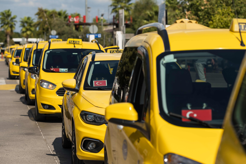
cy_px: 82
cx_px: 123
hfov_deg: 15.2
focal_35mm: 135
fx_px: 922
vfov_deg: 10.2
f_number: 3.2
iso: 200
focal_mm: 90
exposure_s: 1/5800
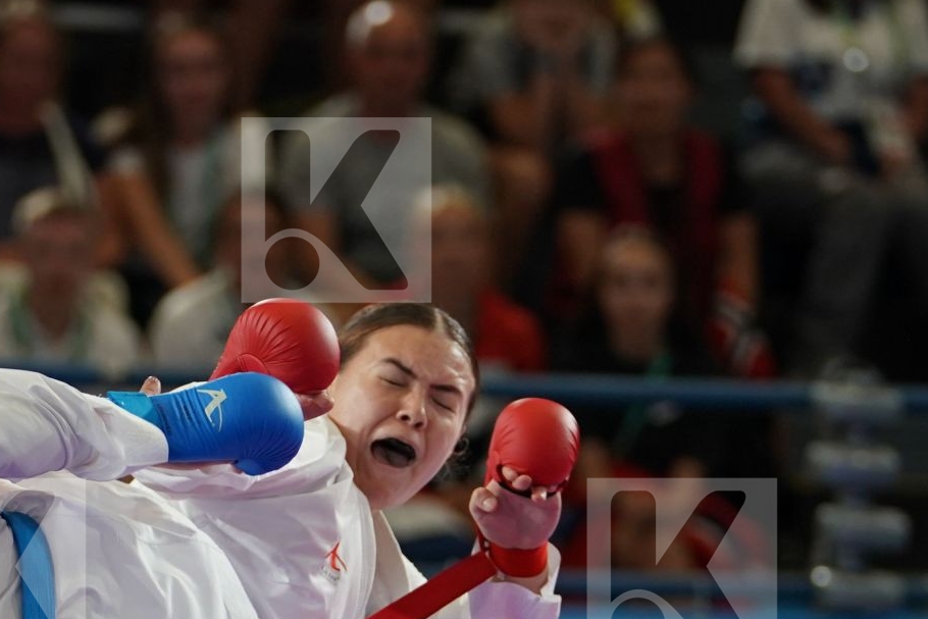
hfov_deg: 4.7
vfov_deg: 3.1
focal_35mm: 439
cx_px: 337
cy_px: 571
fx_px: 11317
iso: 1000
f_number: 2.8
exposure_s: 1/1000
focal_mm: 148
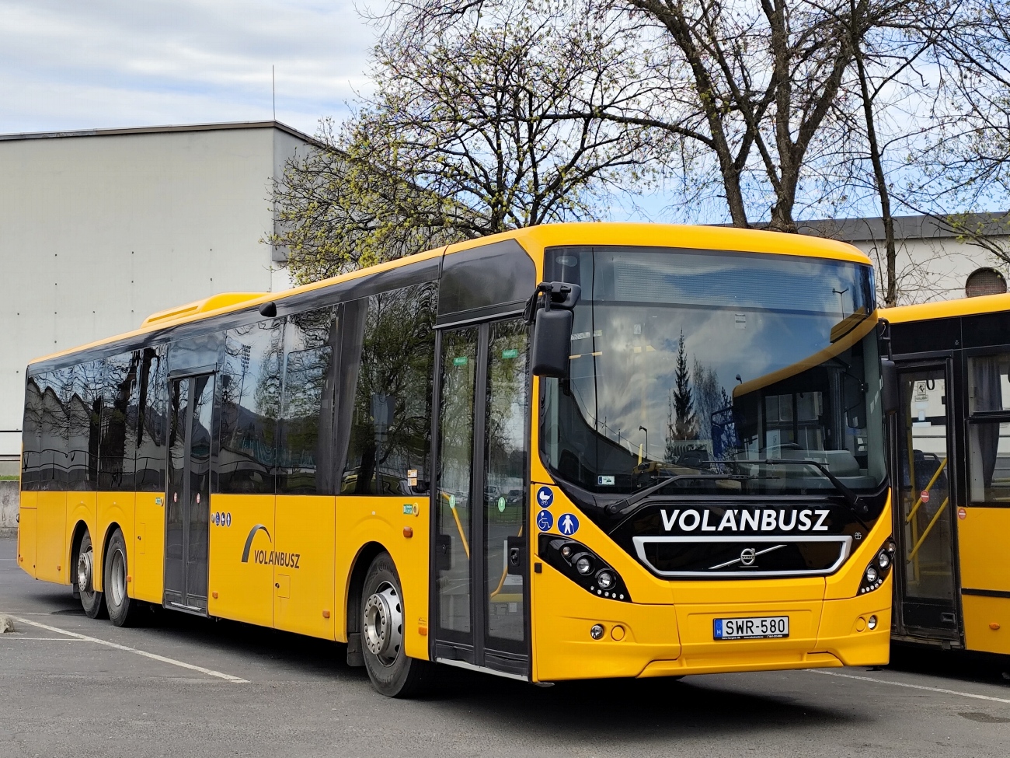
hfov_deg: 32.2
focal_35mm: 60
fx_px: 1751
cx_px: 505
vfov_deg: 24.4
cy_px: 379
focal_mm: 6.19
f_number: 1.65
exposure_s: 1/536
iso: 50
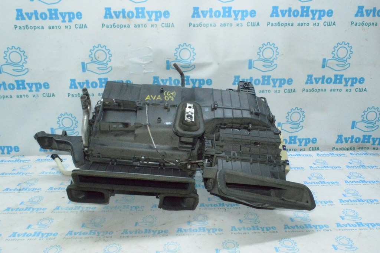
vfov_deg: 47.9
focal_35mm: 27
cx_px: 190
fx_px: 285
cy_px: 126
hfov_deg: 67.4
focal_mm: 18
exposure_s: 1/200
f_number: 16
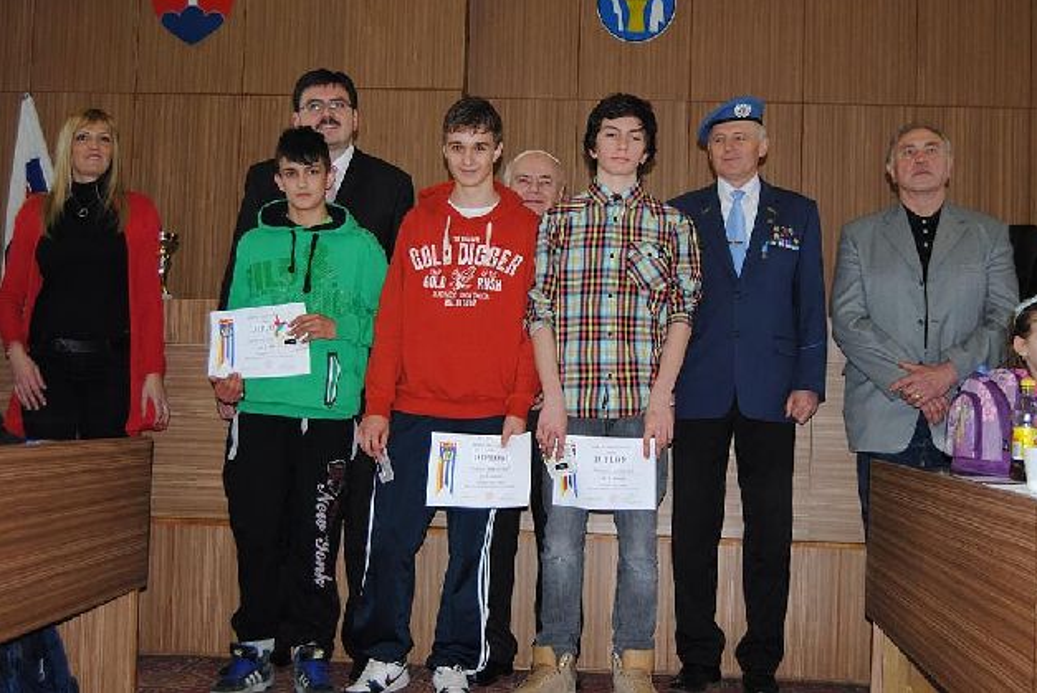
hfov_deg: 40.3
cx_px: 528
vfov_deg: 27.6
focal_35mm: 49
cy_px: 341
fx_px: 1412
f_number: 4.5
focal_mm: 32
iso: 200
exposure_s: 1/60
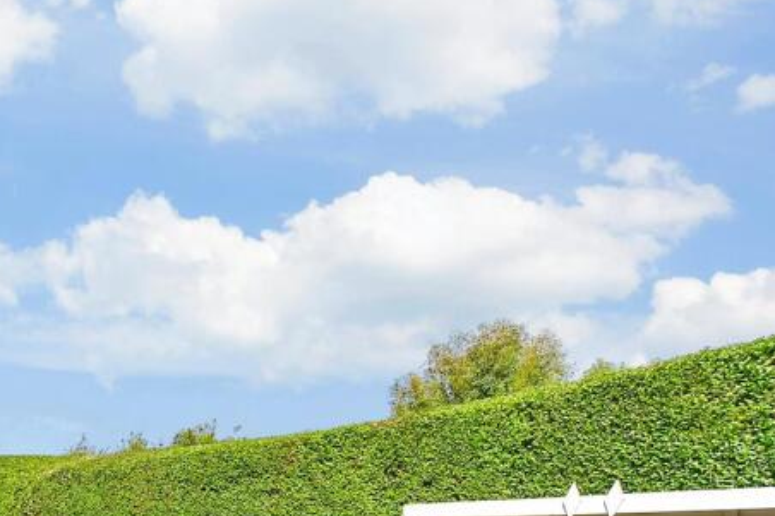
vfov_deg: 34.3
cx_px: -41
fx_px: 732
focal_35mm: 34
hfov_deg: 44.9
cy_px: 549
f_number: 8
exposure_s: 1/640
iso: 320
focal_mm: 10
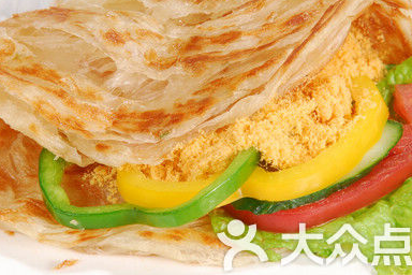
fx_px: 4474
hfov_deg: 5.3
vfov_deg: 3.5
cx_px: 218
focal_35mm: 391
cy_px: 121
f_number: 11
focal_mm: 200
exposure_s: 1/160
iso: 100
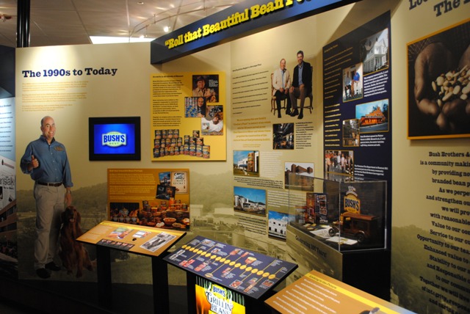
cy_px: 157
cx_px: 235
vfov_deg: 40.0
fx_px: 431
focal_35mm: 33
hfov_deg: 57.2
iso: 500
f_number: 3.8
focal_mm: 22
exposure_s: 1/60
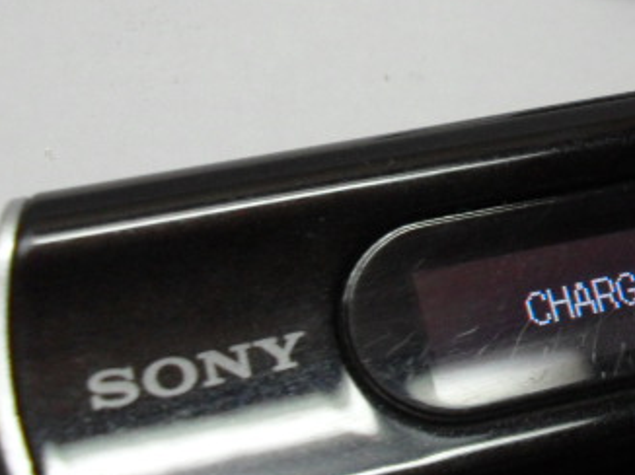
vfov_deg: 13.4
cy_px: 99
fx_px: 2016
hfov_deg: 16.8
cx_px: 855
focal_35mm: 110
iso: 160
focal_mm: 6.3
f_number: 3.2
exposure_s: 1/30
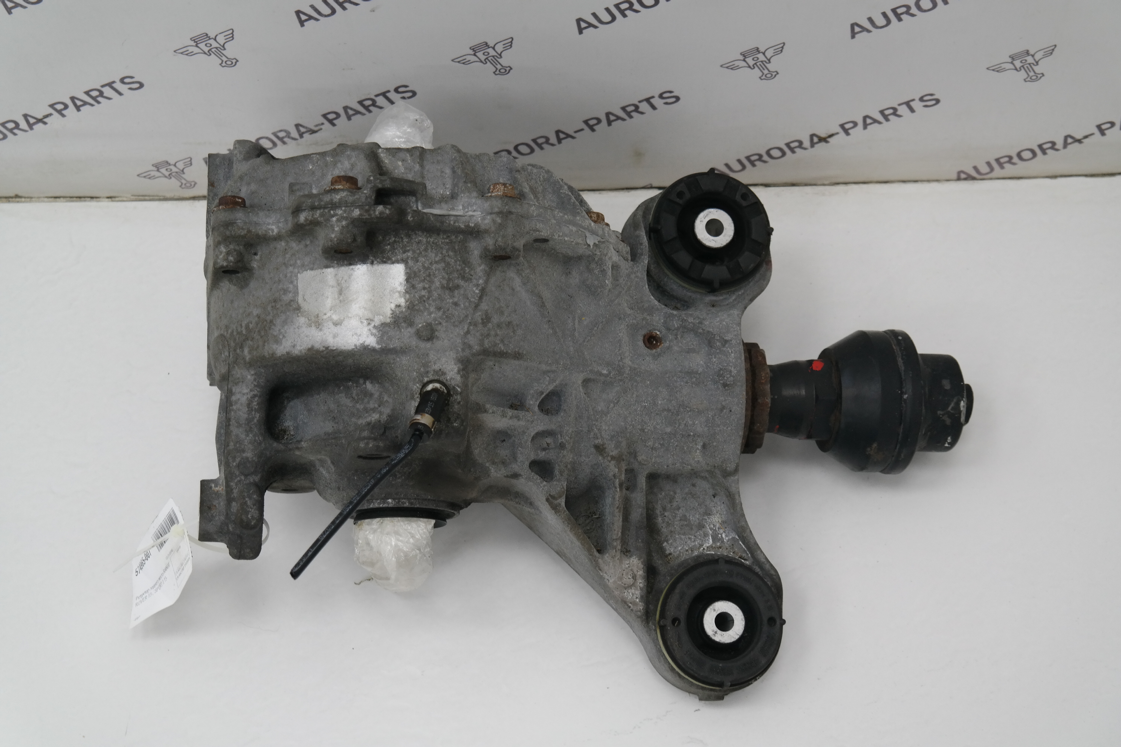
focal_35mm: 69
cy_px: 374
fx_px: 2148
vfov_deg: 19.7
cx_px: 560
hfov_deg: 29.2
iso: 400
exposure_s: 1/80
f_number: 5
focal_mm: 45
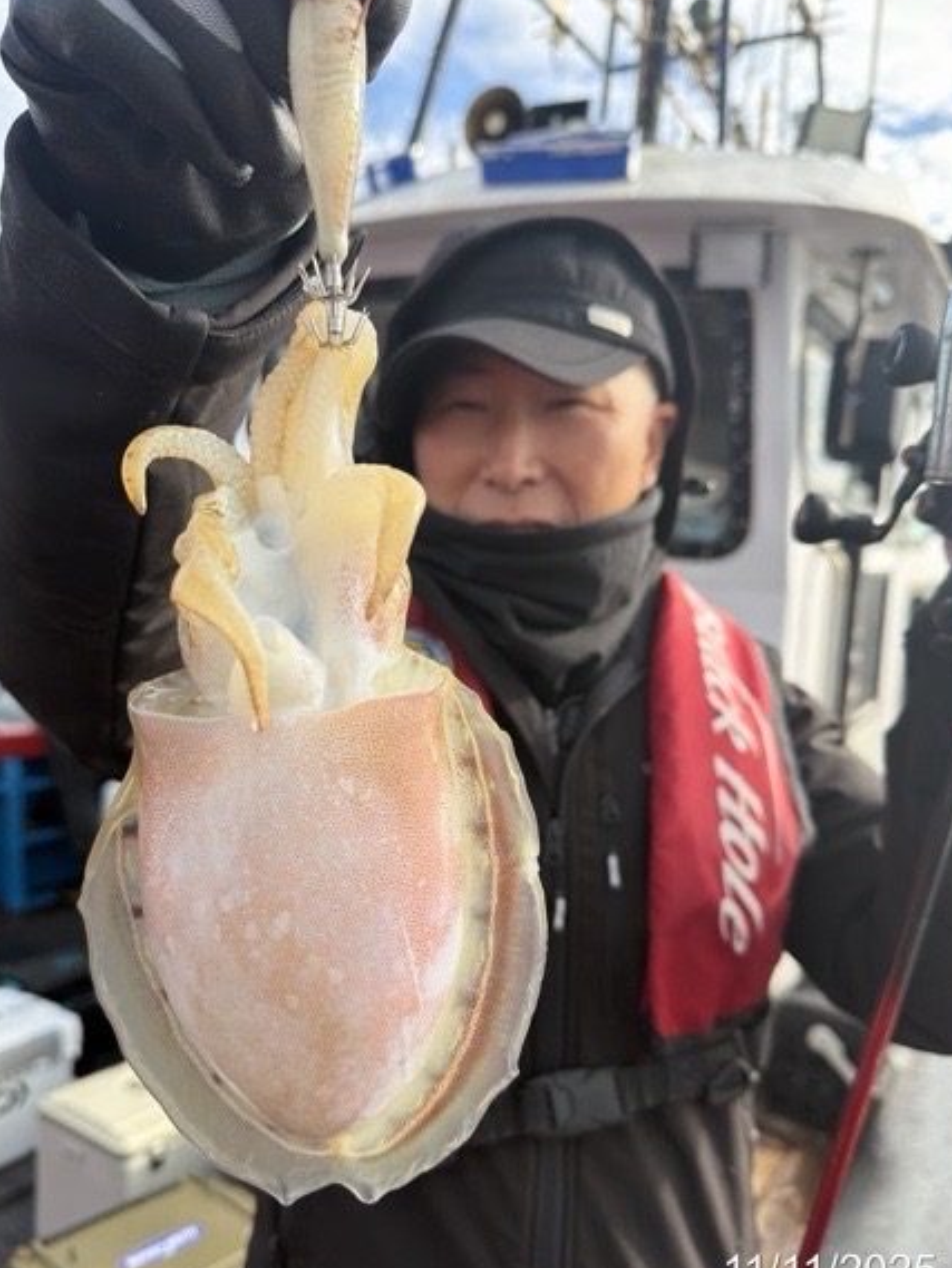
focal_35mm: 27
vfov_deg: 65.2
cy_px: 677
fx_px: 990
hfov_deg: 51.3
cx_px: 448
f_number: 1.78
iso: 80
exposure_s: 1/2370
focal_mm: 6.76
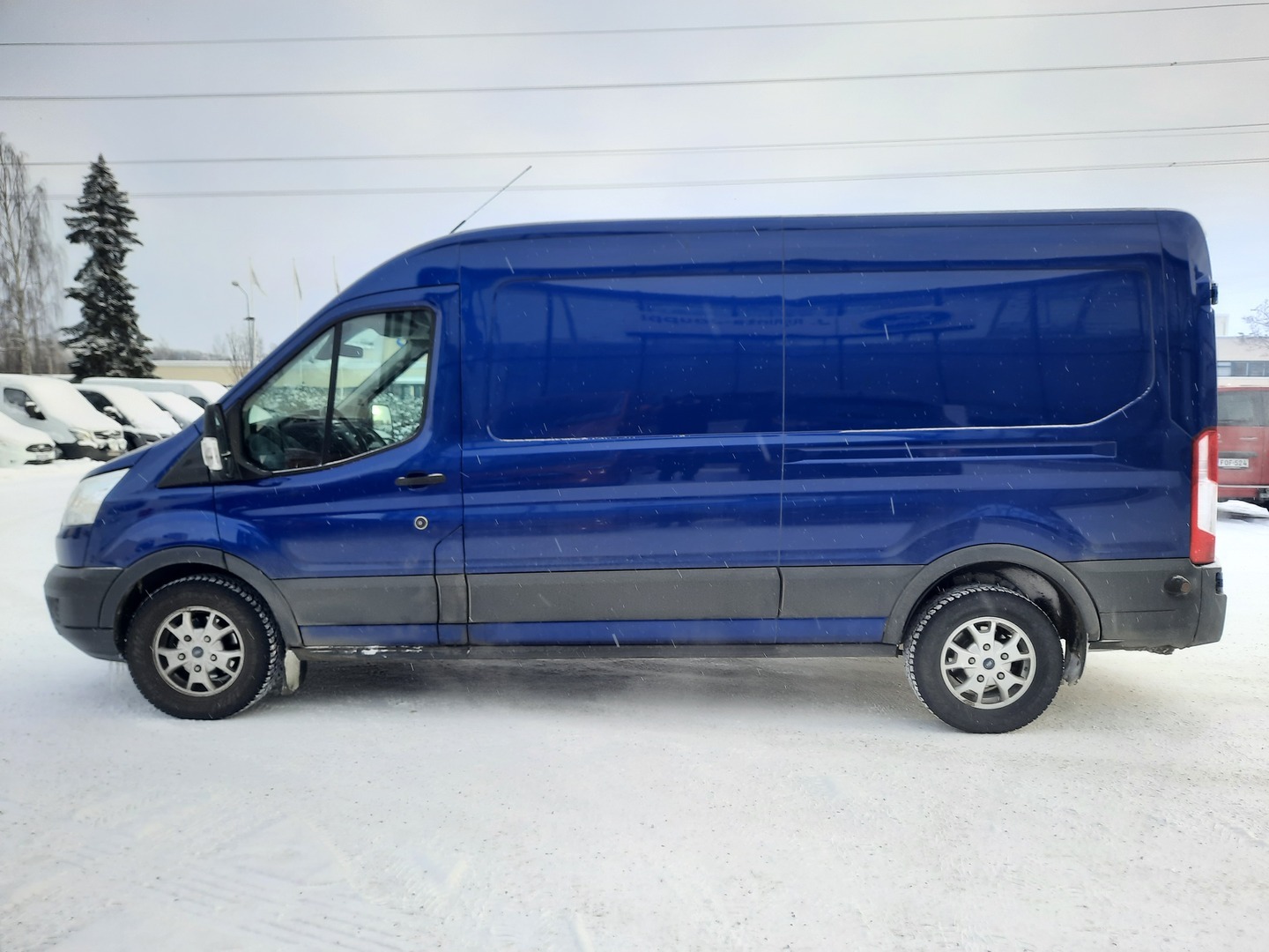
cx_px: 634
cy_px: 476
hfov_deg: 69.4
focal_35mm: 25
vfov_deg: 54.9
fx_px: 916
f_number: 2
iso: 32
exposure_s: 1/237
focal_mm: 4.6
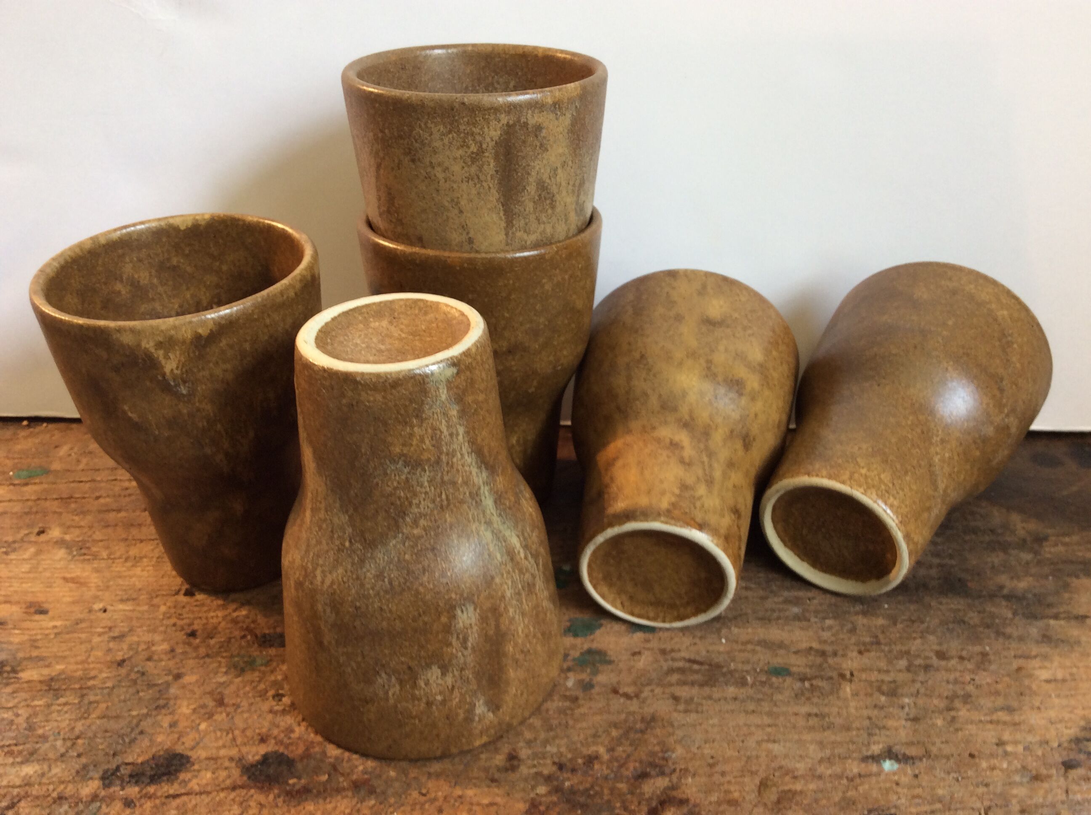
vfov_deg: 44.1
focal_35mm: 32
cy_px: 408
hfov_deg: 56.9
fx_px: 1007
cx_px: 546
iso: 40
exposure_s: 1/25
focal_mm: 3.3
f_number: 2.4
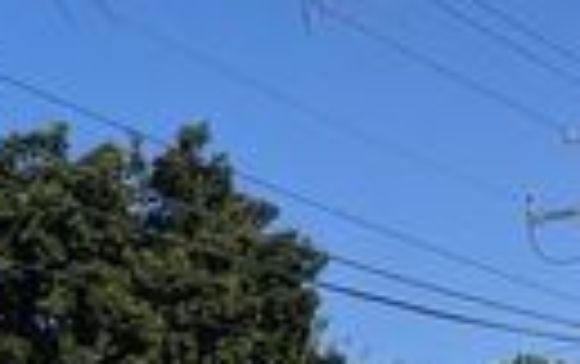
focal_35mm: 111
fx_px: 1757
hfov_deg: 16.0
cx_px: -454
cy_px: 519
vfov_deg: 11.4
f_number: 1.73
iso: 70
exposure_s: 1/5848
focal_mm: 4.38
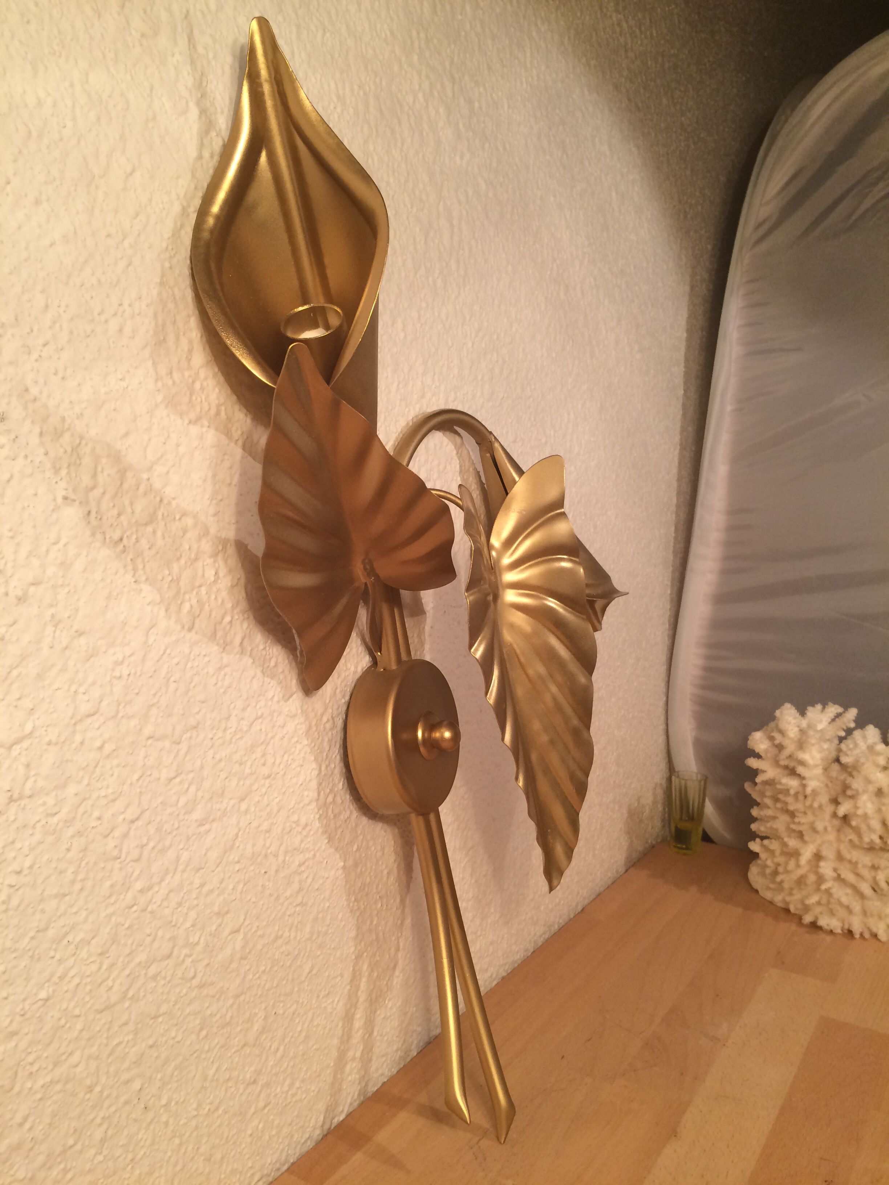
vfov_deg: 61.7
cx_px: 444
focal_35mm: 29
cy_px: 592
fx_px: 993
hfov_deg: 48.2
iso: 50
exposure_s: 1/33
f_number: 2.2
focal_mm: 4.15
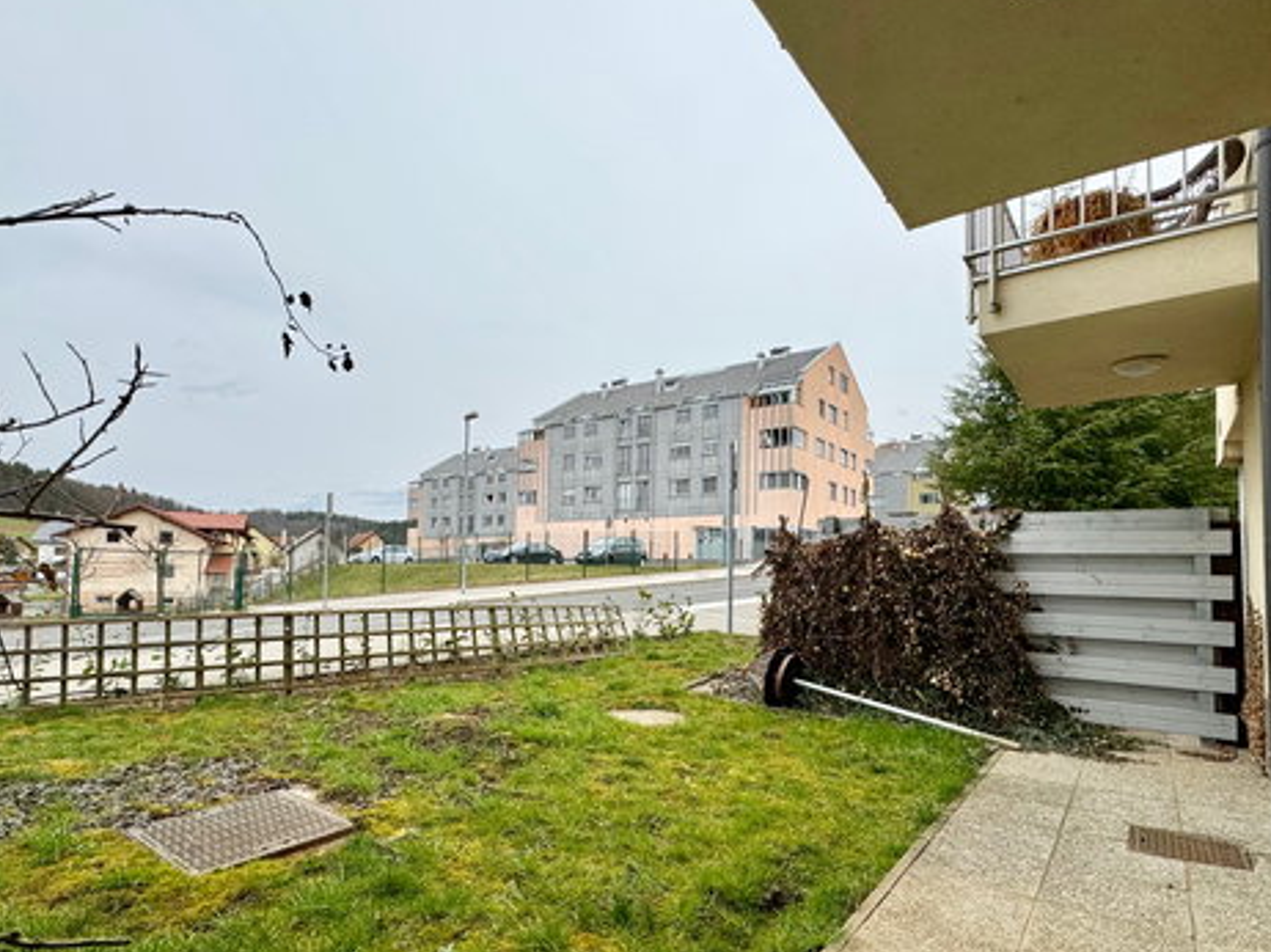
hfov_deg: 84.6
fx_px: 697
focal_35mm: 19
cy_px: 545
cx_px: 593
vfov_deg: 68.3
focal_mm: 2.22
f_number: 2.2
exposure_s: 1/1178
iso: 50
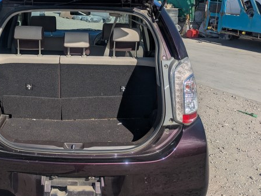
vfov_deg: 31.2
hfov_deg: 41.0
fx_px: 339
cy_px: 32
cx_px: 69
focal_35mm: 45
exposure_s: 1/4444
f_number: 1.89
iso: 44
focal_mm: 5.43
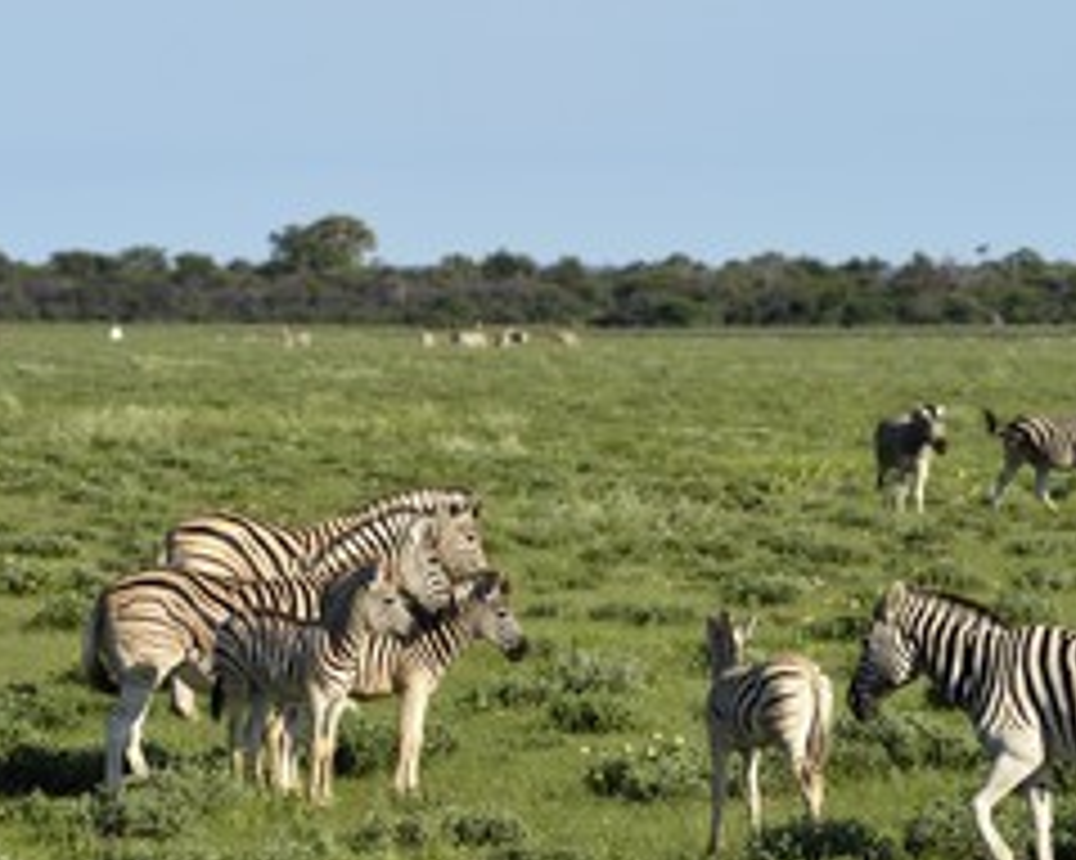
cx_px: 461
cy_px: 504
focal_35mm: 462
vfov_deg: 3.3
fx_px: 14707
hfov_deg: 4.2
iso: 400
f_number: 10
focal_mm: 280
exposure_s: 1/1000
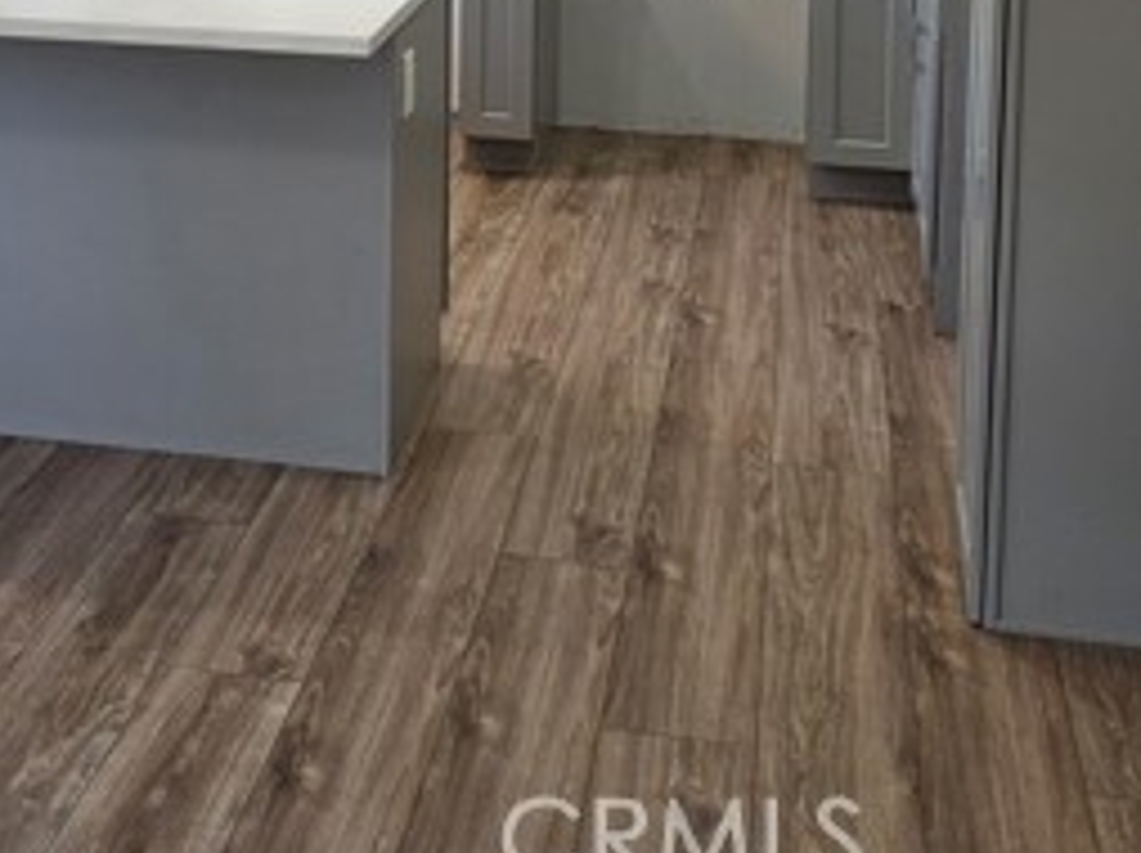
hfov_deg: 32.9
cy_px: -175
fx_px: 1910
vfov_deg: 23.1
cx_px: 346
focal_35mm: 58
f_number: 1.4
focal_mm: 6.5
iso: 40
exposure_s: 1/120
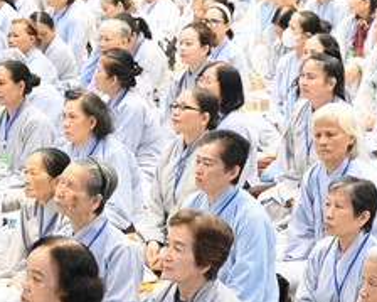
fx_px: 1573
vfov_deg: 10.9
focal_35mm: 141
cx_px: 458
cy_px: 139
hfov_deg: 13.3
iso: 10000
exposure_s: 1/160
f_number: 4
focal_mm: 52
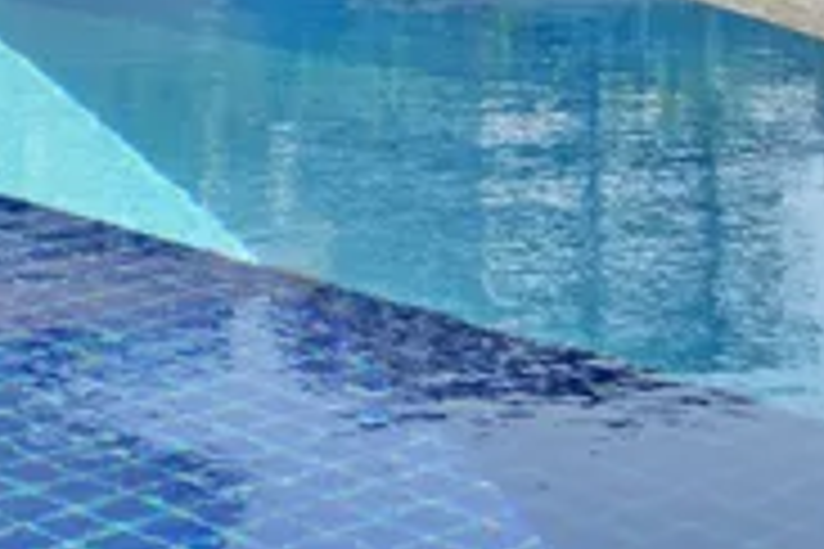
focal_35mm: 167
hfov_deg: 12.0
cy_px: -567
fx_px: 3822
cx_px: -252
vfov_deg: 7.8
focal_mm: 24
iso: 100
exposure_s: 1/250
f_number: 8
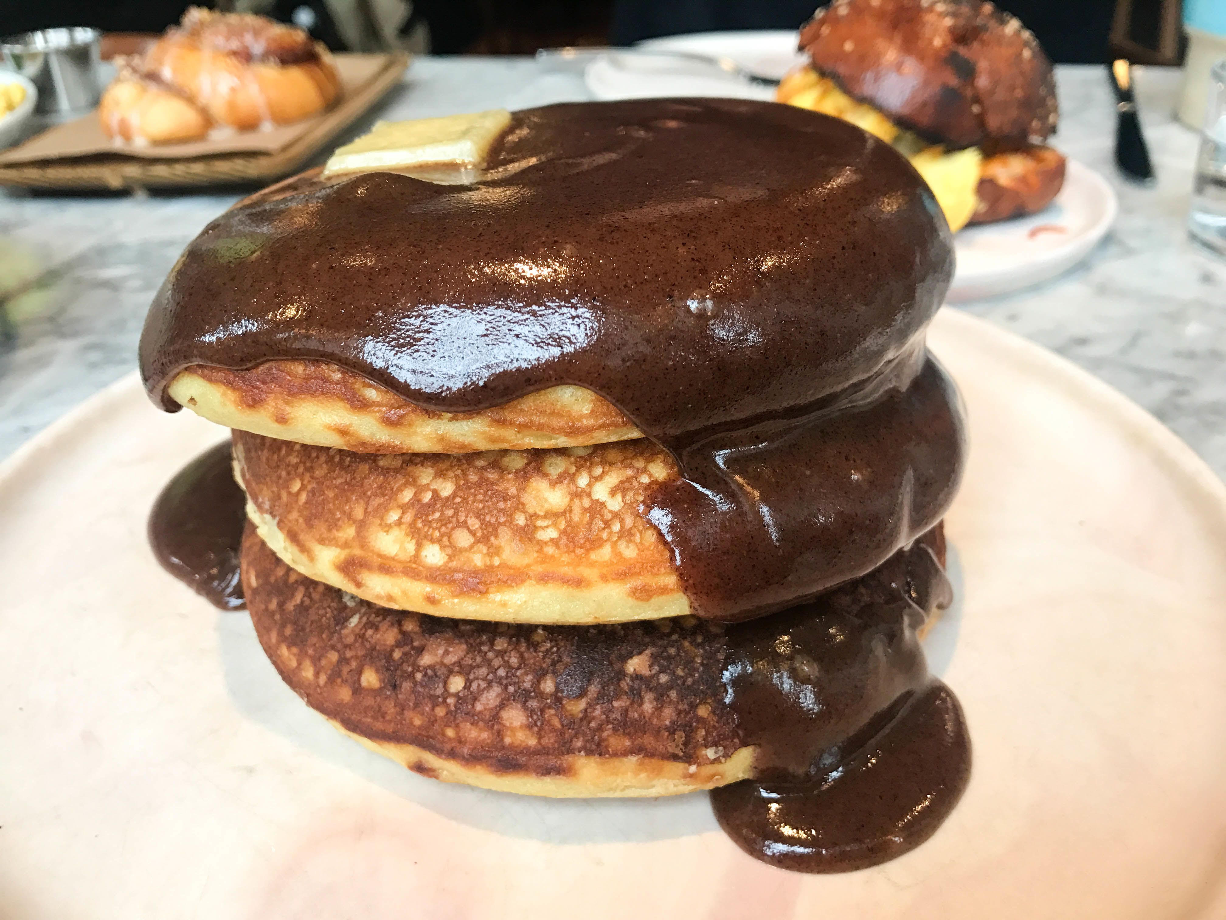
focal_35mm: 28
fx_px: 992
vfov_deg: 49.7
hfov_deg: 63.4
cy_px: 460
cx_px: 613
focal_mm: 3.99
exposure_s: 1/40
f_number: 1.8
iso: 25
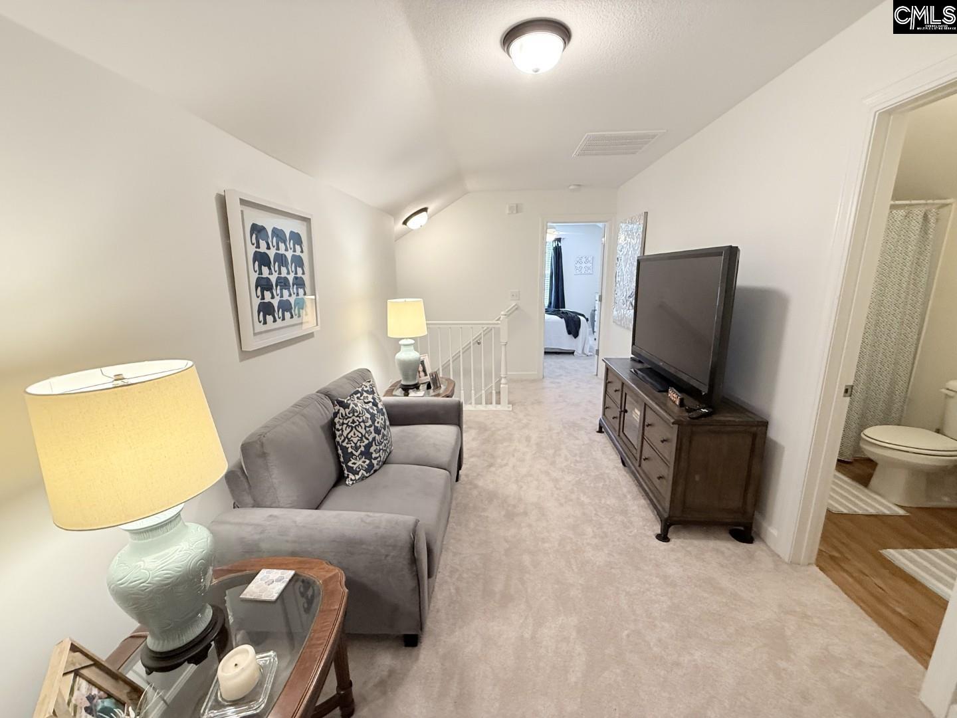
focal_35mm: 14
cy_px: 359
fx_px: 387
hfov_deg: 102.1
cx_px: 478
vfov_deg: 85.7
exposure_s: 1/60
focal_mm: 2.22
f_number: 2.2
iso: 250
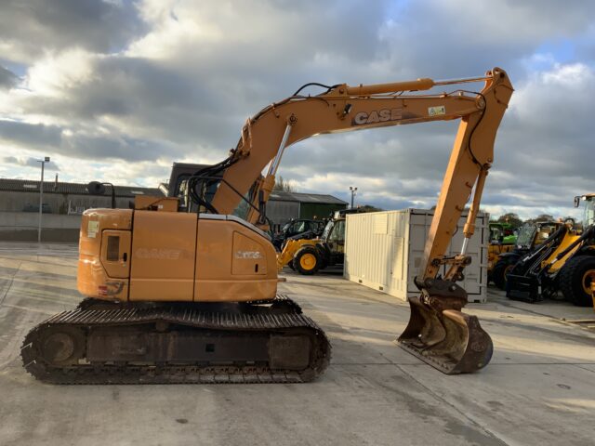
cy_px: 223
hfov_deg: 61.7
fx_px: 498
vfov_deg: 48.2
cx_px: 298
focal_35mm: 29
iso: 16
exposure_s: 1/606
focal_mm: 3
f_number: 1.8
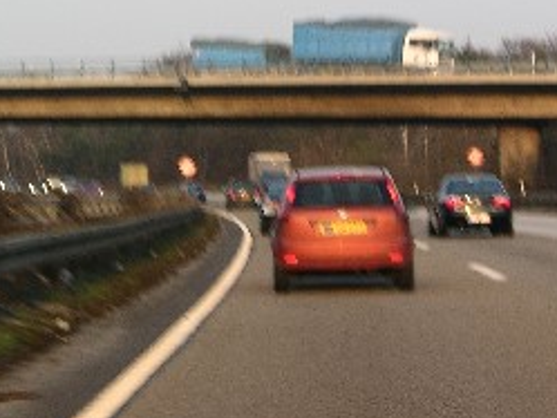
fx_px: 2656
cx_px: 164
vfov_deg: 9.0
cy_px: 49
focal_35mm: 165
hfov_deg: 11.9
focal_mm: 17.8
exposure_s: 1/68.8
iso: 50
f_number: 4.7
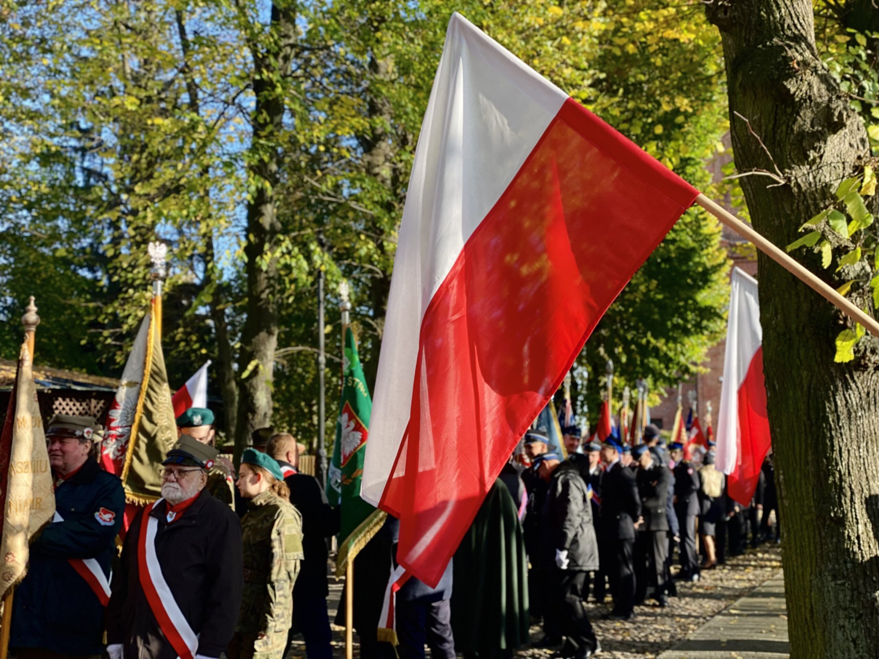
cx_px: 440
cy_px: 330
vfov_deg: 28.0
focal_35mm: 52
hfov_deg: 36.8
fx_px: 1320
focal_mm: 6
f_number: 2
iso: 20
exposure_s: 1/247
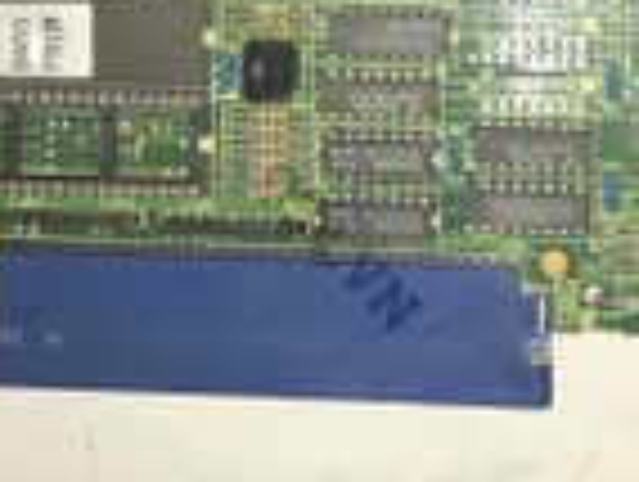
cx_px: 315
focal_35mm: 98
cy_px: -144
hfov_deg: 20.0
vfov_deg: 14.5
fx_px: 1812
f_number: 2.2
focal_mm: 4.15
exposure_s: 1/25
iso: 25
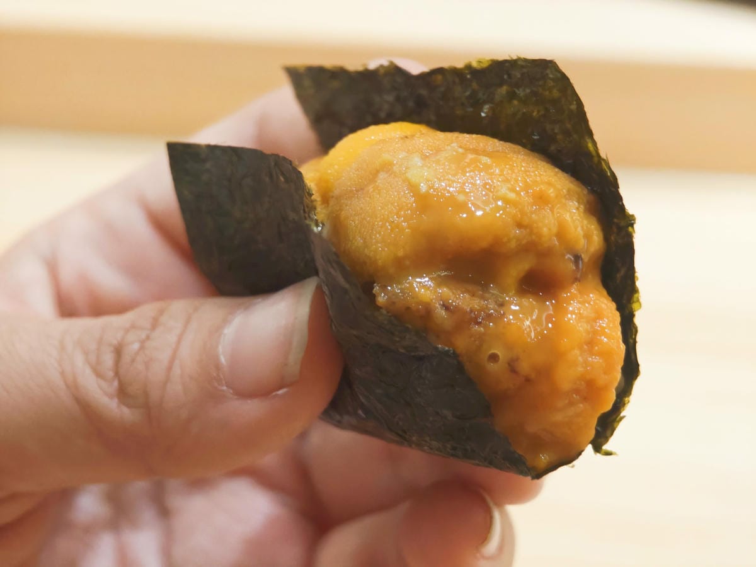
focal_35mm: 120
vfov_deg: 12.3
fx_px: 2621
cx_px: 378
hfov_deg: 16.4
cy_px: 284
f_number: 2.5
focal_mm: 19.4
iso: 500
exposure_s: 1/120
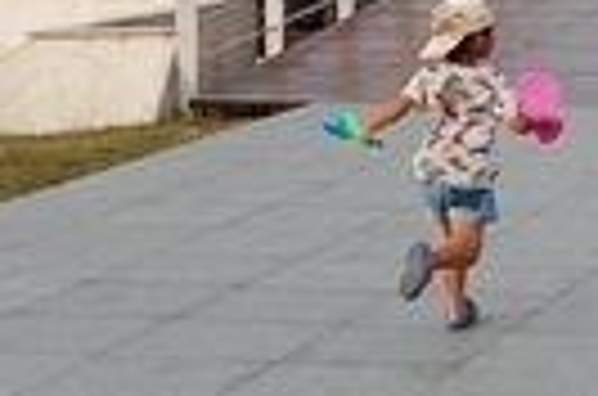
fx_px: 2519
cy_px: -146
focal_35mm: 152
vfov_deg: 8.8
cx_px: 994
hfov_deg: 12.6
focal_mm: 11.22
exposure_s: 1/800
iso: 125
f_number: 4
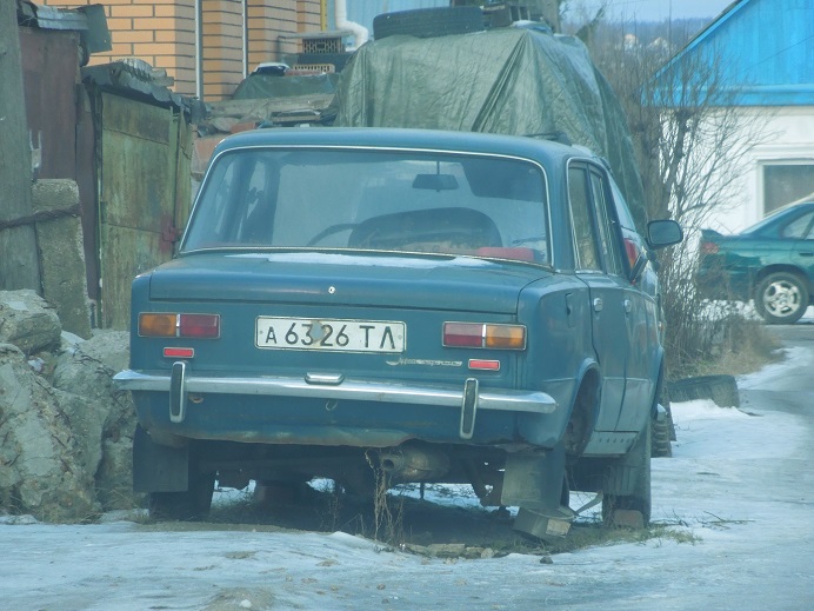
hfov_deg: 6.5
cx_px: 407
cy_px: 306
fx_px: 7196
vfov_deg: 4.9
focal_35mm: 306
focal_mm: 55.1
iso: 360
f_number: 5.5
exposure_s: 1/250
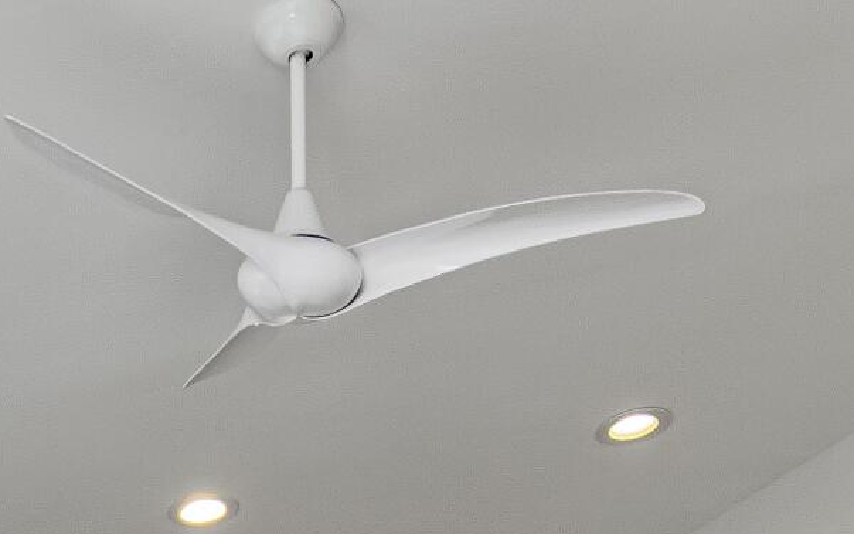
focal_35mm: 76
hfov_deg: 26.3
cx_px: 97
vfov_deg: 14.5
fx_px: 1769
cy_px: 1031
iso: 450
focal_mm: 10
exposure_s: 1/125
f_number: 5.6
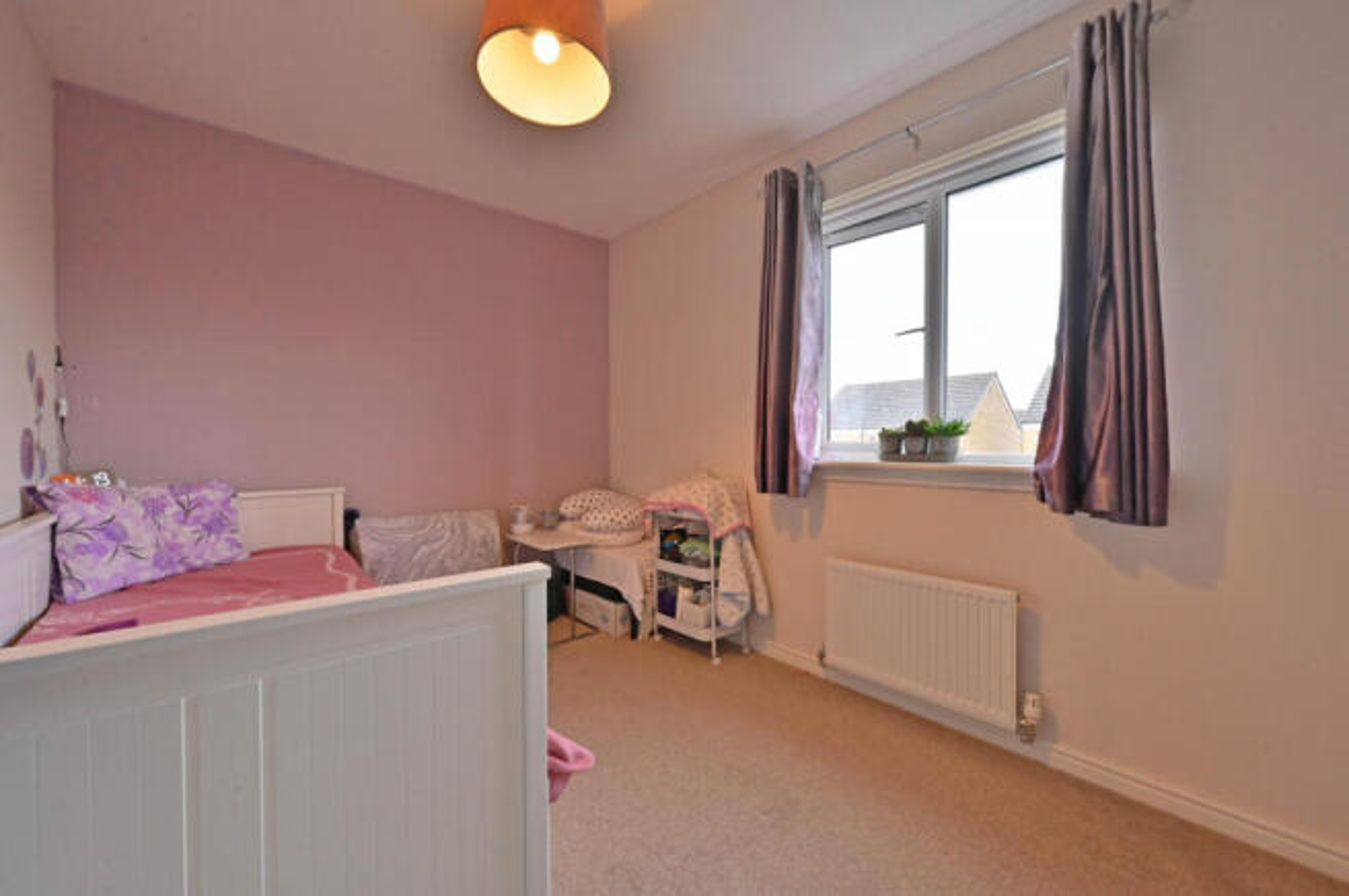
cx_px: 674
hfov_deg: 104.3
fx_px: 524
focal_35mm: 14
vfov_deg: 81.1
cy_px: 448
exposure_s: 1/80
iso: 2500
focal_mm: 14
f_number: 13
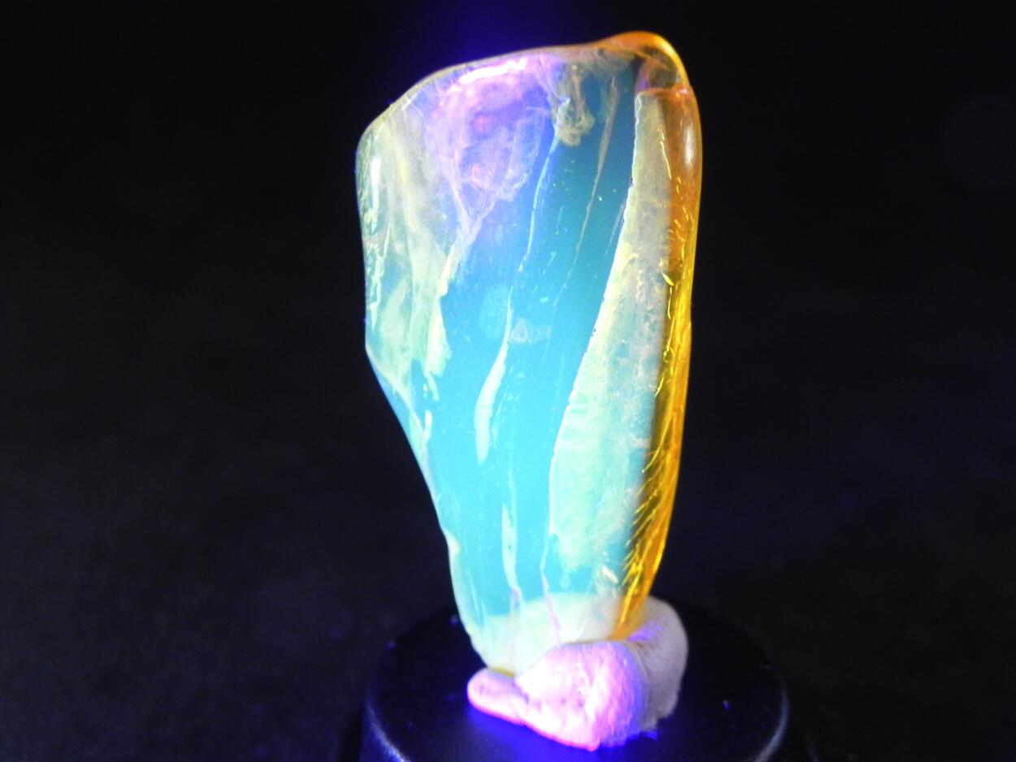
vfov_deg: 19.6
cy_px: 381
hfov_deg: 26.0
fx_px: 2202
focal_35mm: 75
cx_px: 508
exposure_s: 1/2.3
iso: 400
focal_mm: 13.4
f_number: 4
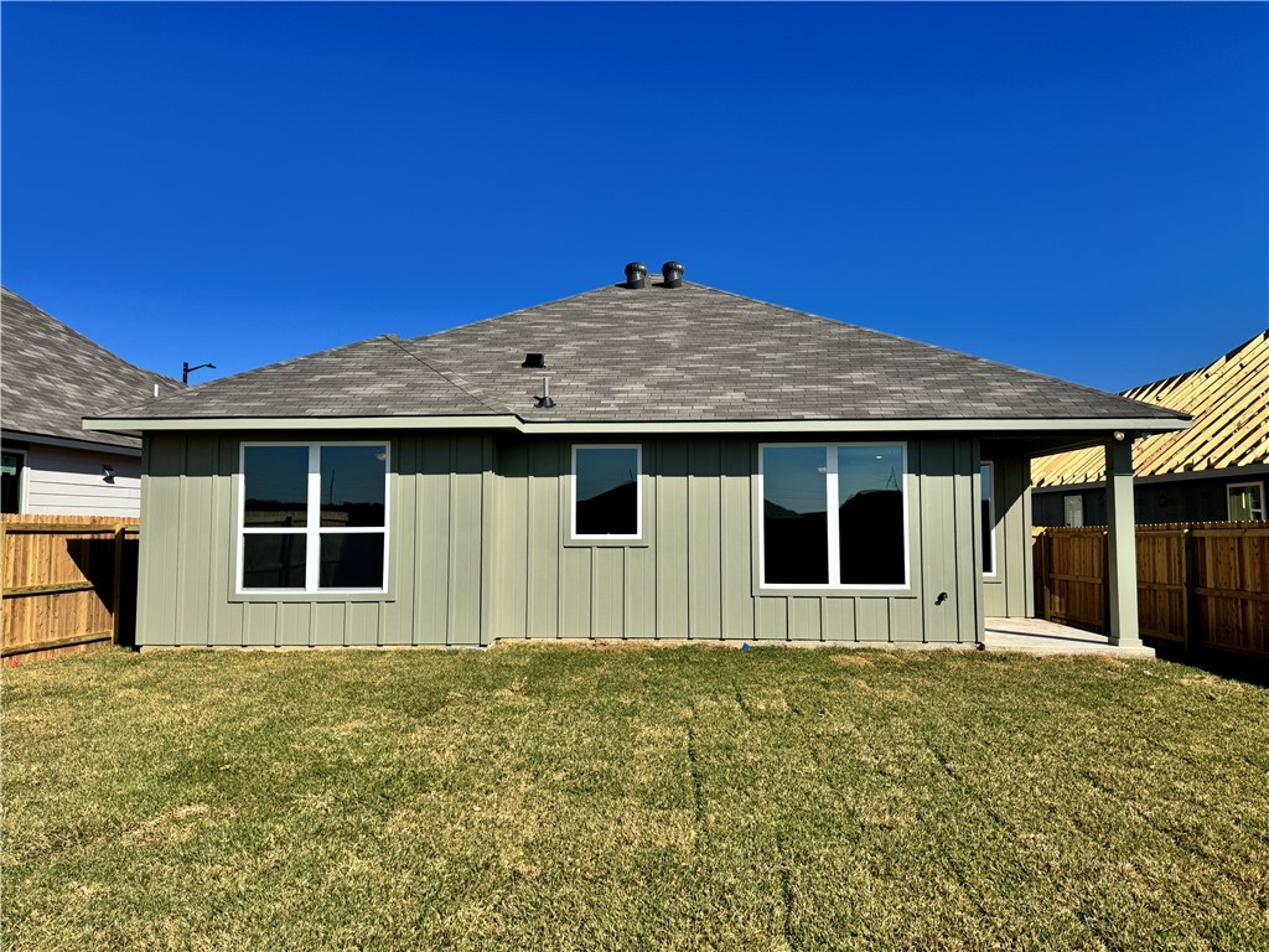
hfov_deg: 71.6
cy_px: 476
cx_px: 634
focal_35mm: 24
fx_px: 880
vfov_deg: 56.8
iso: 80
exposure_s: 1/7092
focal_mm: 6.76
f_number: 1.78
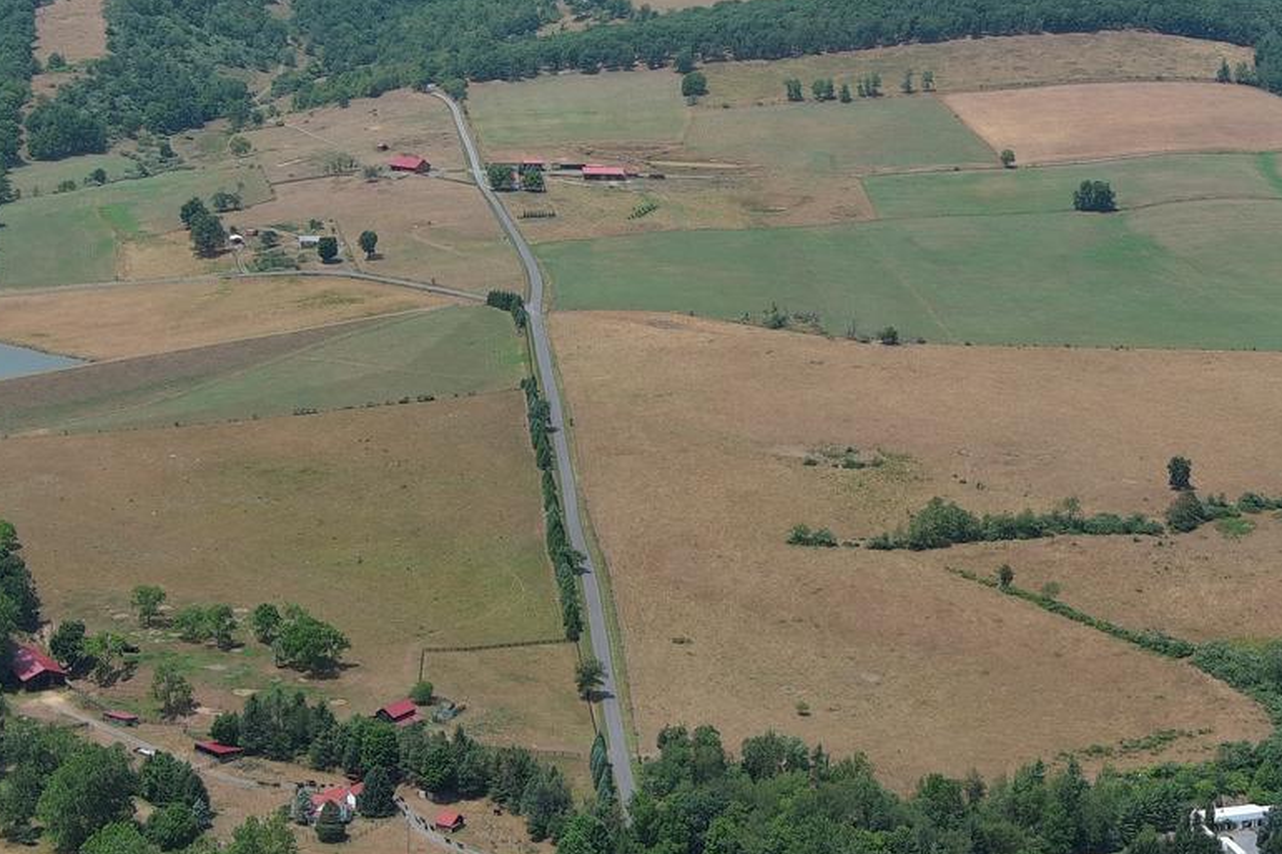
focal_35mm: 77
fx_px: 2742
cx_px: 830
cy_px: 302
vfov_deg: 17.7
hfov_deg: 26.2
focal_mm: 10.57
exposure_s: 1/1200
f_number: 2.8
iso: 100
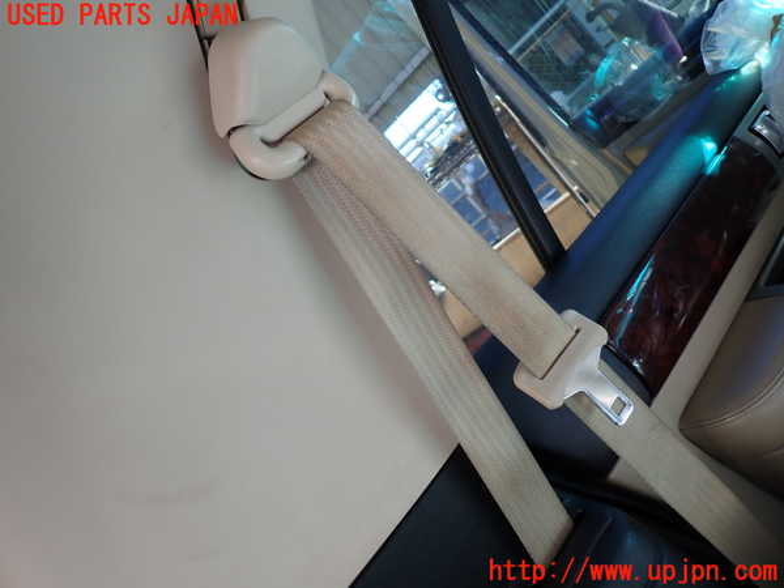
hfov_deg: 69.4
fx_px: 566
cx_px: 392
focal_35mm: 25
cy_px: 294
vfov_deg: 54.9
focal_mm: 4.5
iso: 100
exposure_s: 1/100
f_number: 2
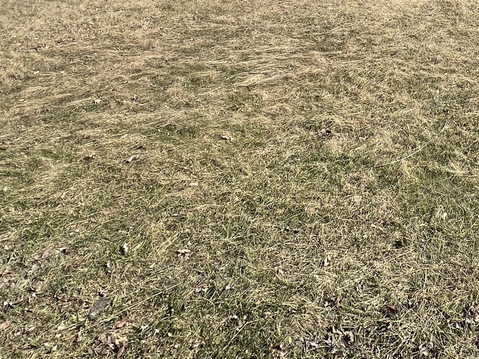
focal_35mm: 37
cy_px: -36
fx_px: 512
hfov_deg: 44.7
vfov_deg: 33.7
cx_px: 446
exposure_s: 1/2320
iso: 32
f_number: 1.8
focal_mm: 1.57
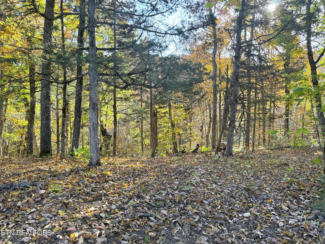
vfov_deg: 56.8
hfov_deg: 71.6
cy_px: 122
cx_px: 162
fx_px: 225
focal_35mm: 24
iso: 100
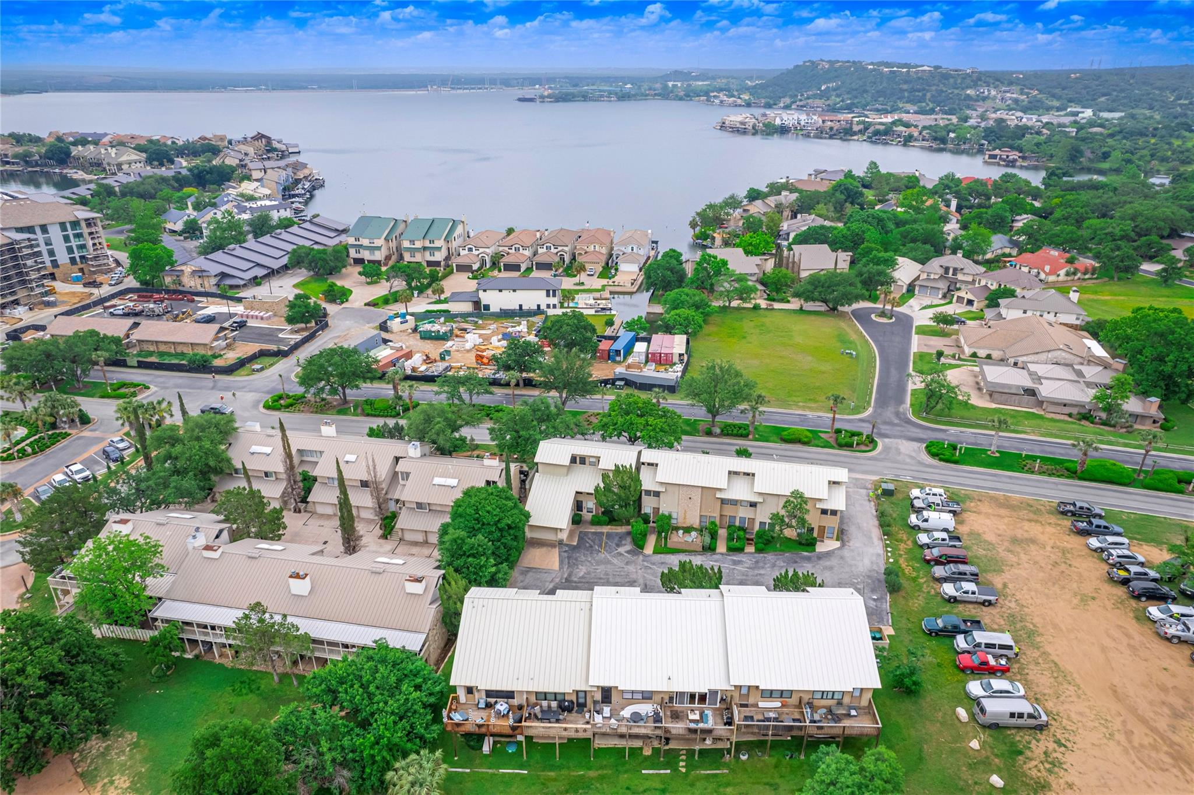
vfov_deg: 57.2
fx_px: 729
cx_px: 597
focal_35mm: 22
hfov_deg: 78.6
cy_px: 398
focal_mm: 8.38
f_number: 2.8
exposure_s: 1/800
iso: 120
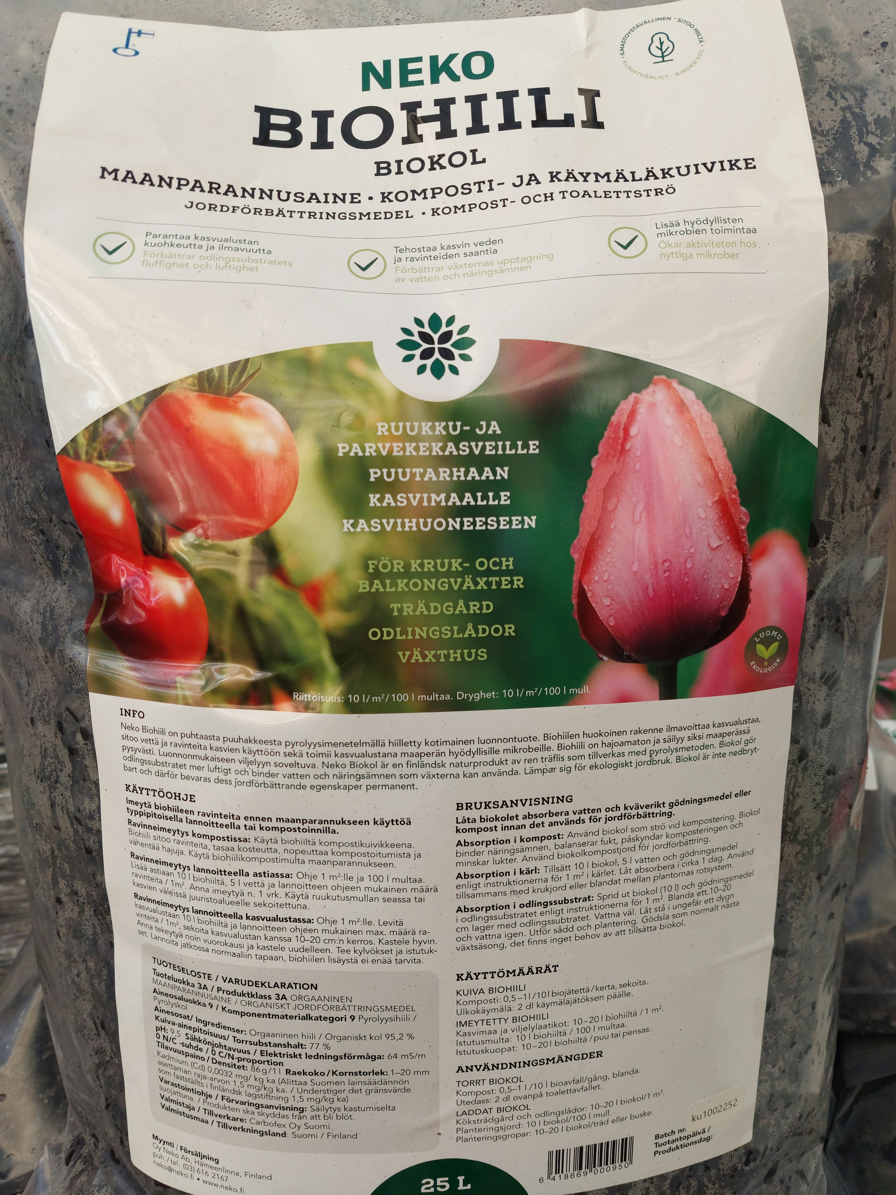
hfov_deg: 56.8
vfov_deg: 71.6
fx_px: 828
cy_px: 598
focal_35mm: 24
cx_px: 448
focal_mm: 5.23
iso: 40
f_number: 1.8
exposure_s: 1/196
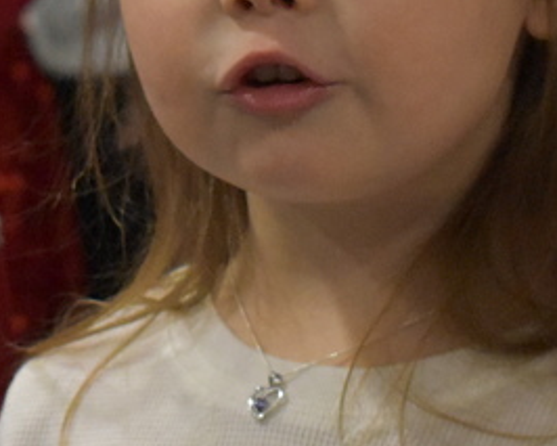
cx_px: 297
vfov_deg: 5.7
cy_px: -112
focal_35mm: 271
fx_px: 4469
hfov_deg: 7.1
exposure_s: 1/125
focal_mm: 50
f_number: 5.6
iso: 5600
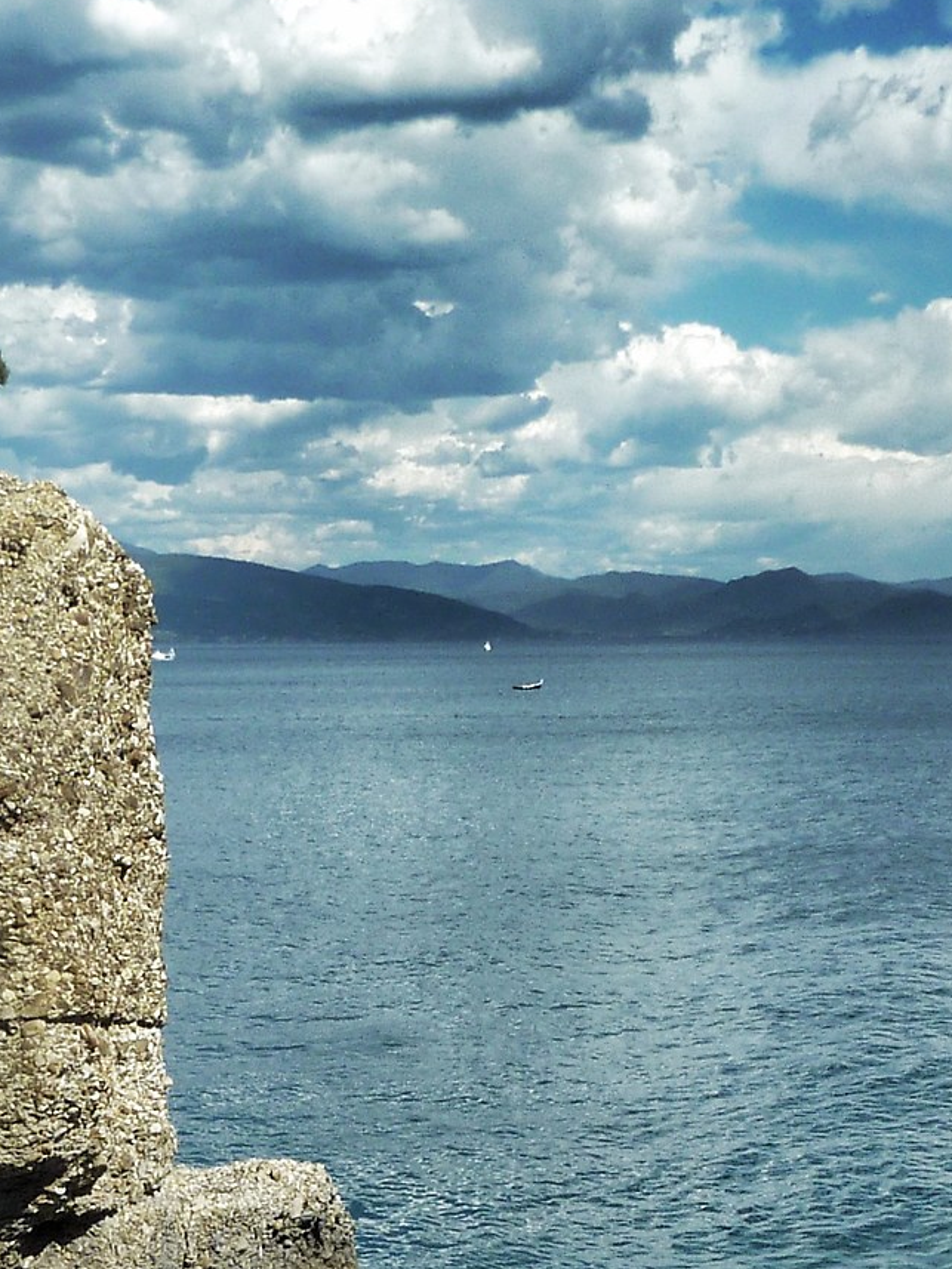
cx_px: 256
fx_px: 2566
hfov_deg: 20.9
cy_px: 1210
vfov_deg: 26.6
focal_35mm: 70
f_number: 5.6
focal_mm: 4.1
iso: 100
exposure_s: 1/500
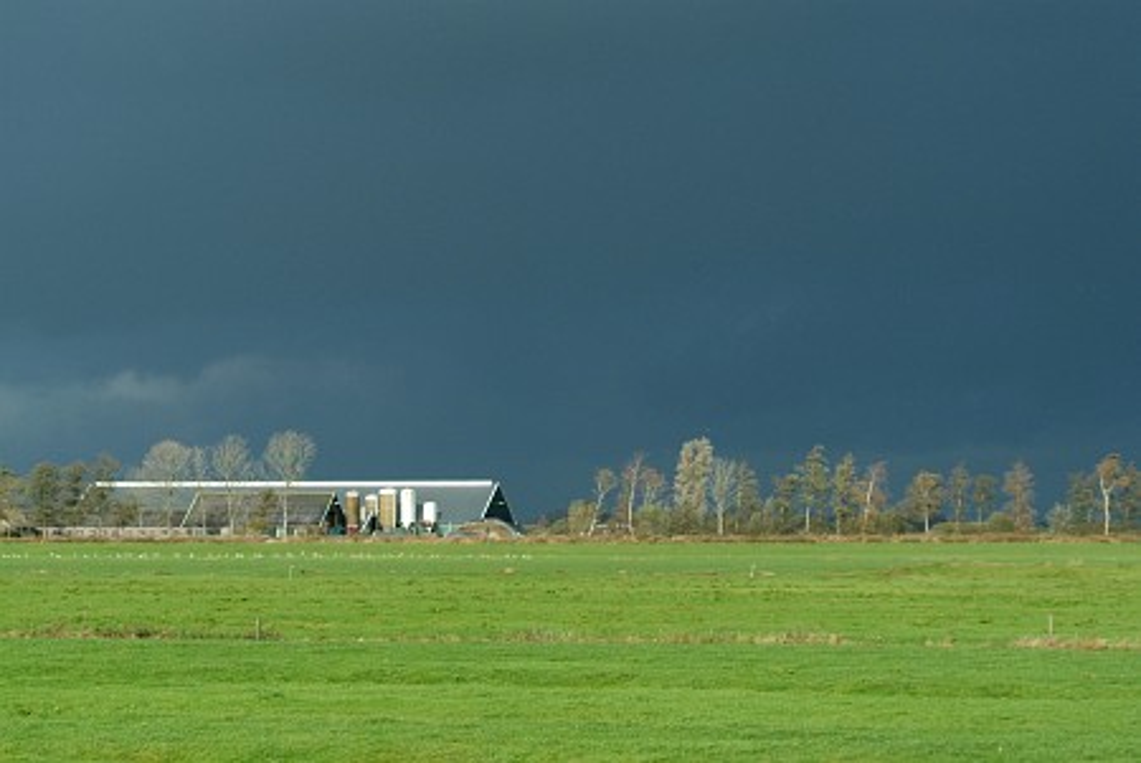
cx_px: 570
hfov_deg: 17.5
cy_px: 382
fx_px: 3712
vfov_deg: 11.7
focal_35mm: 117
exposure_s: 1/1500
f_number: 5.6
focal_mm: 78
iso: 400
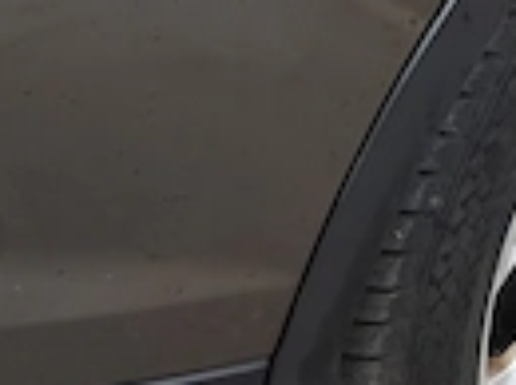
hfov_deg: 11.1
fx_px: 2634
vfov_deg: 7.9
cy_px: -433
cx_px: 91
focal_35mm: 177
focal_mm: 6.57
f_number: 1.6
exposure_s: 1/100
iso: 80
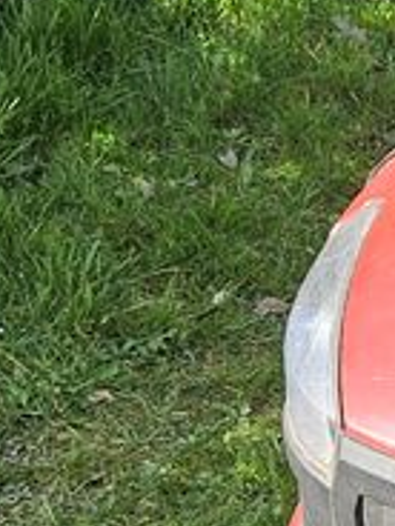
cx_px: 713
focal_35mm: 125
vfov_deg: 15.4
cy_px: 563
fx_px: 1902
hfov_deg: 11.1
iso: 25
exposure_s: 1/445
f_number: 1.8
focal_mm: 5.4
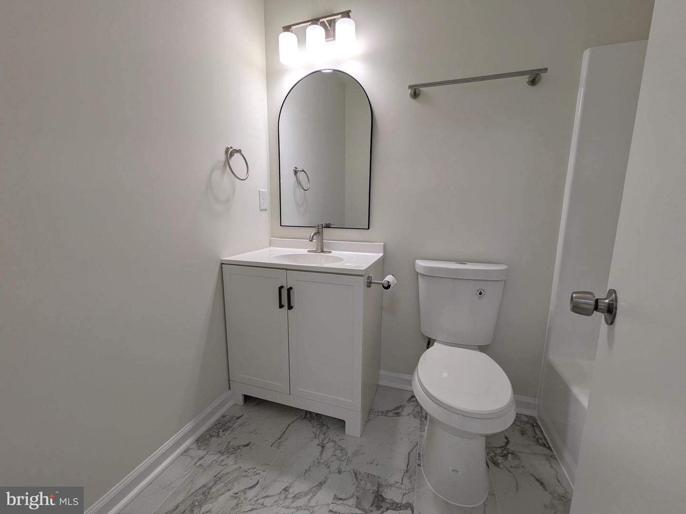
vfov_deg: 85.7
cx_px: 343
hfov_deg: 102.1
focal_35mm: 14
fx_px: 277
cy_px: 257
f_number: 2.2
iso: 50
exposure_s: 1/178
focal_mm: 1.83
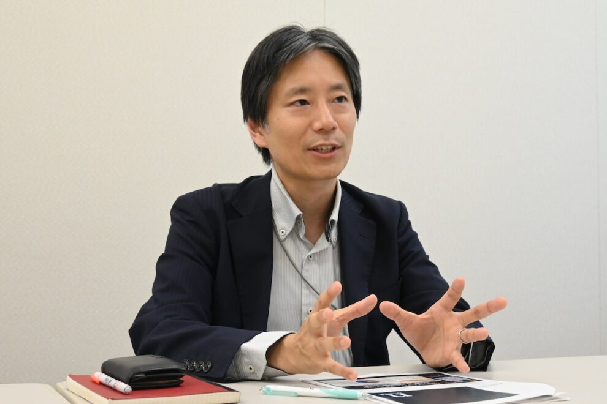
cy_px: 202
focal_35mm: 45
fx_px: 759
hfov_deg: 43.6
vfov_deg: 29.9
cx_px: 304
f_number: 4.8
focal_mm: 30
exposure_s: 1/125
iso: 1600
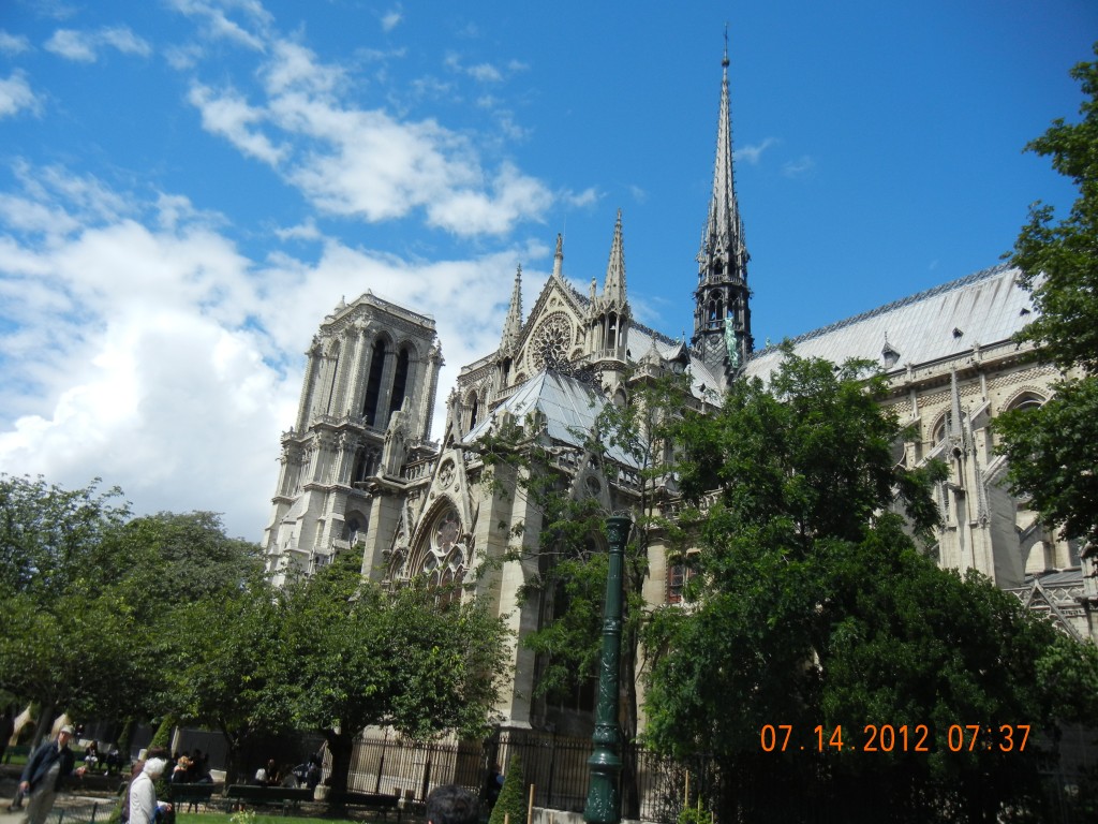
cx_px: 549
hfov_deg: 60.0
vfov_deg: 46.8
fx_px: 952
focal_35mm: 30
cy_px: 412
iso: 160
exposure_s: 1/482
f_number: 7
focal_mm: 5.4
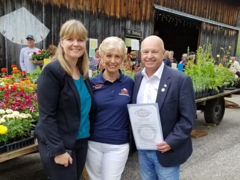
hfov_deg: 67.3
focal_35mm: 26
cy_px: 90
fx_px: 180
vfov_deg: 53.1
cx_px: 120
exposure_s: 1/614
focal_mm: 4.25
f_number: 1.7
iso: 50
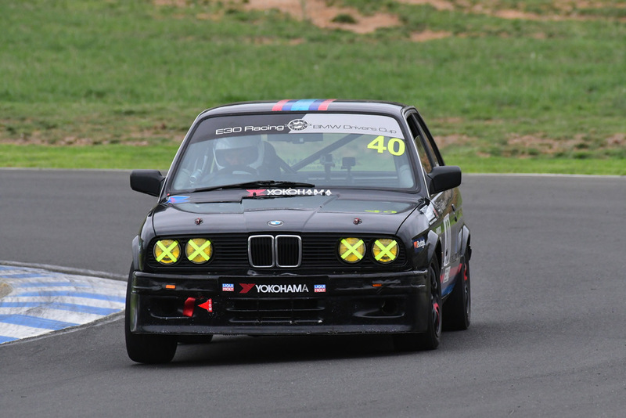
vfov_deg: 1.8
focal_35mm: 750
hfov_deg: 2.7
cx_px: 313
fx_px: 13046
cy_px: 209
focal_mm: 500
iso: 2000
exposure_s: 1/640
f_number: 9
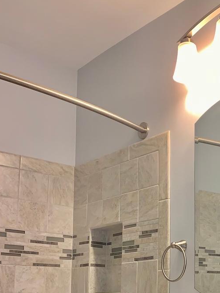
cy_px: 259
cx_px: 235
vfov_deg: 30.9
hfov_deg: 23.1
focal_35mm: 60
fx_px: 509
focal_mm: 4.25
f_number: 1.8
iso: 25
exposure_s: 1/22
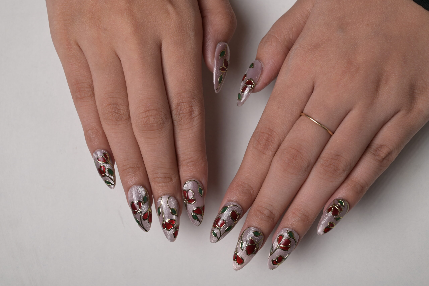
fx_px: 834
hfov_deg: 28.8
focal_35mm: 70
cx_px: 214
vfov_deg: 19.5
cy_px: 143
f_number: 9
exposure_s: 1/160
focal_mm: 70
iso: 160
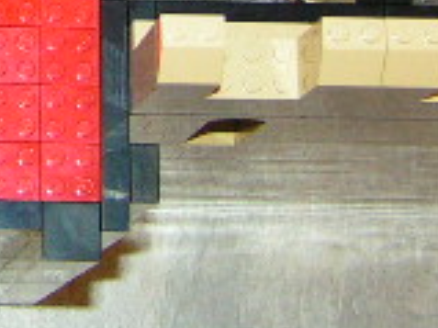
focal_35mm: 153
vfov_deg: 9.2
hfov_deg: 12.3
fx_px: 1934
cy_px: -281
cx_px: -207
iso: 200
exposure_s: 1/40
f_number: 2.8
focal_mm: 6.3
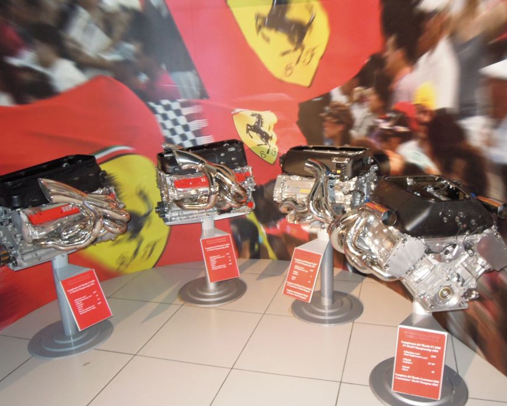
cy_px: 186
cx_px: 289
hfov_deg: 55.5
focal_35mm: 32
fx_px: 480
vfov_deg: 45.7
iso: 400
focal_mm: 5
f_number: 2.8
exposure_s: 1/30
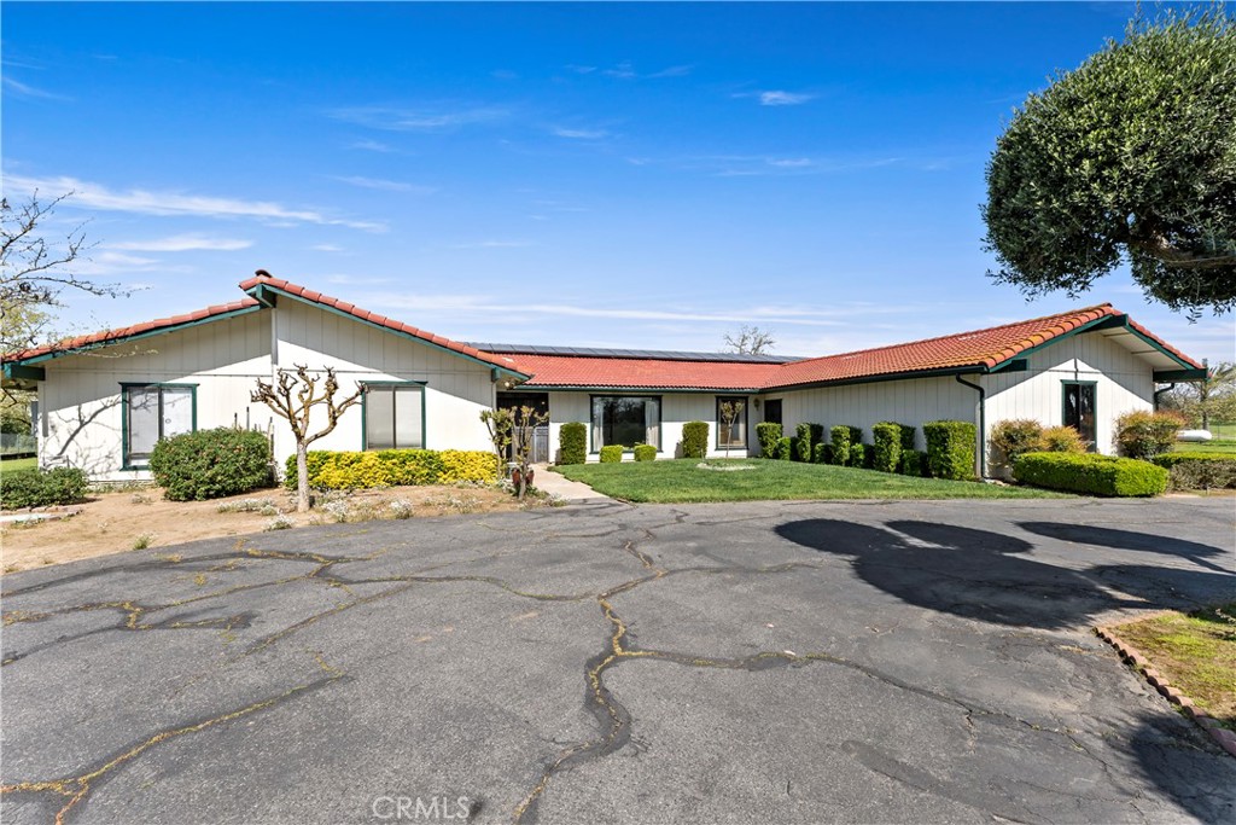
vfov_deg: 81.2
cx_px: 618
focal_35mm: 14
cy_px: 412
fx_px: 481
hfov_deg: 104.2
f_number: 10
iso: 80
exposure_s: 1/160
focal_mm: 14
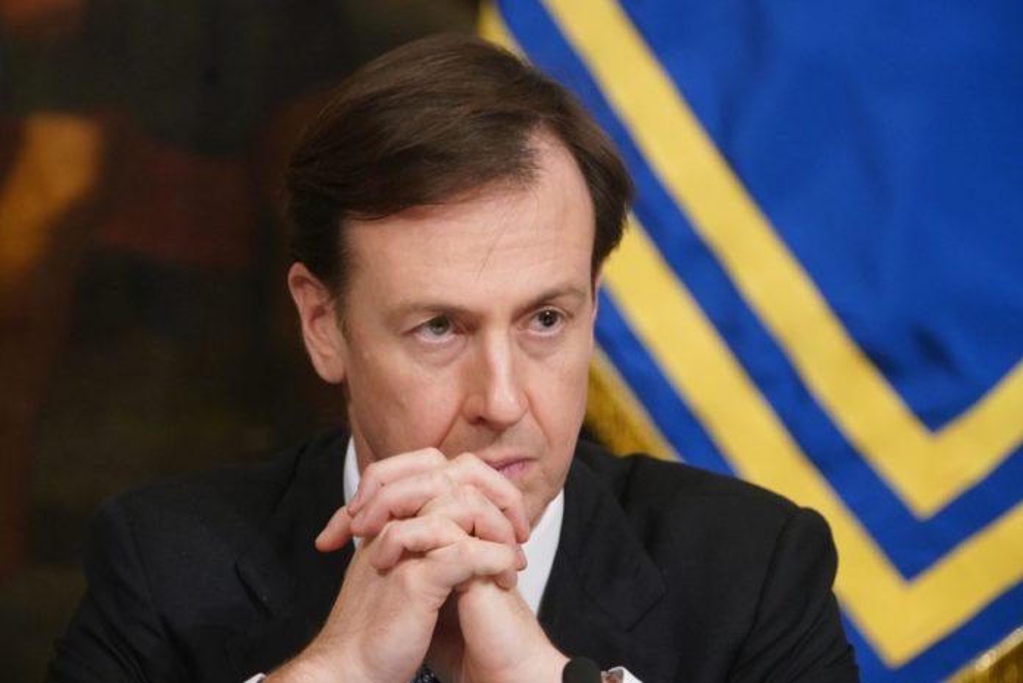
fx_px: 10122
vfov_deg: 3.9
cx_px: 512
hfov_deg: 5.8
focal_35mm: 356
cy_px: 342
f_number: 5.6
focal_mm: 356
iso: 5000
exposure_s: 1/250
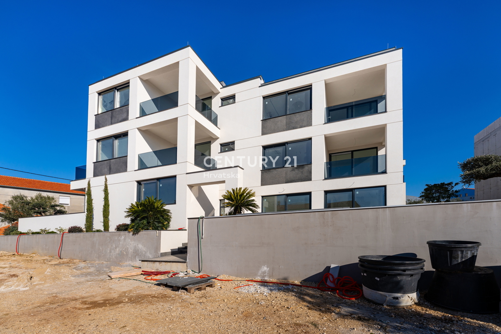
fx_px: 195
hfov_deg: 104.3
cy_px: 167
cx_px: 250
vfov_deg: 81.2
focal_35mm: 14
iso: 100
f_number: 7.1
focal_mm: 14
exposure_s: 1/800
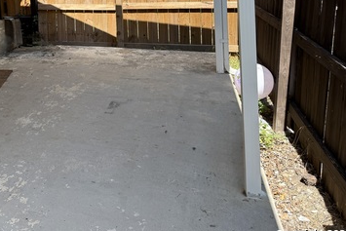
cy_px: 17
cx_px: 42
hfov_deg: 40.6
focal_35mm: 45
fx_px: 433
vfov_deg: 28.6
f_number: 1.78
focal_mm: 6.76
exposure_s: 1/1585
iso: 100
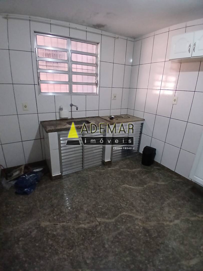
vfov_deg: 91.0
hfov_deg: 74.7
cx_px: 102
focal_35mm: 17
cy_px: 136
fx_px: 133
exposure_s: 1/24
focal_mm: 1.4
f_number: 2.2
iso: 500
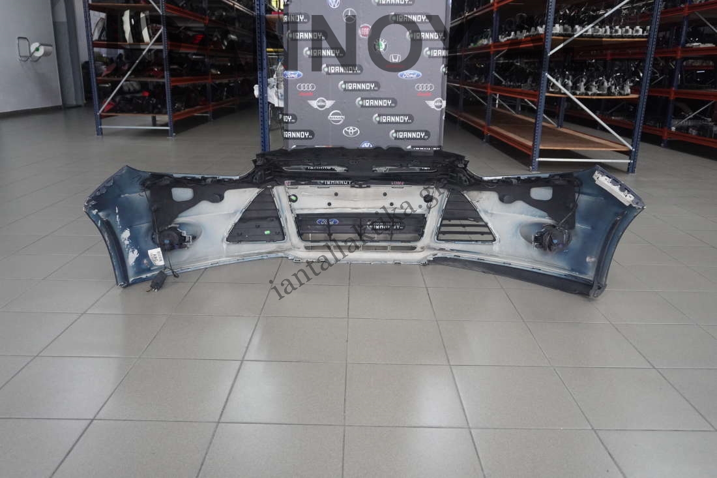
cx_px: 358
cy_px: 239
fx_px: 568
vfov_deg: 45.7
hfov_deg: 64.6
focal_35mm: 28
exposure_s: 1/160
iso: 2000
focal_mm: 19
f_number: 4
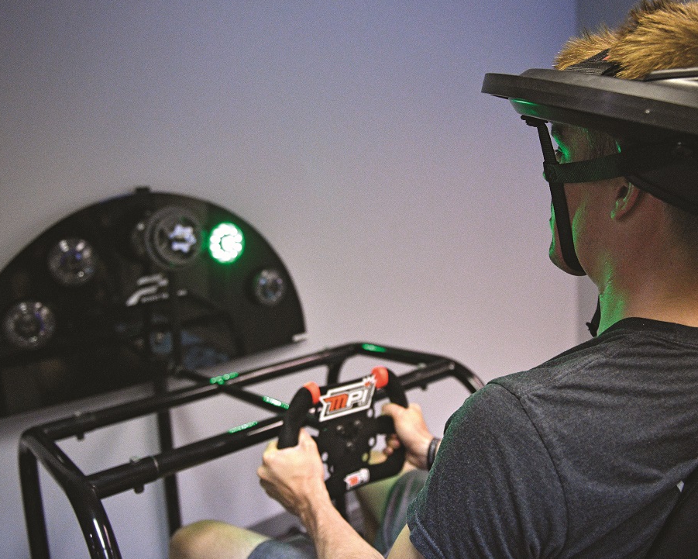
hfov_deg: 58.7
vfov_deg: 48.5
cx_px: 374
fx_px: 620
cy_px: 257
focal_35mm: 30
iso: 6400
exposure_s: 1/640
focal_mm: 24
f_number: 2.8
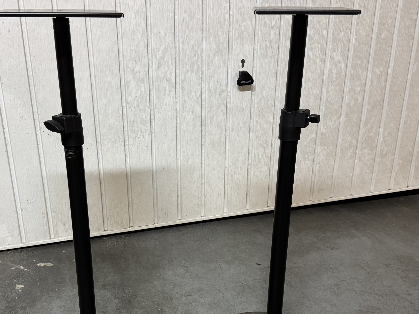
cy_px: 215
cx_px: 184
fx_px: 496
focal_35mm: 41
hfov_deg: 45.7
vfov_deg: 34.7
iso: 500
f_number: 1.78
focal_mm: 6.76
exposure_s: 1/50
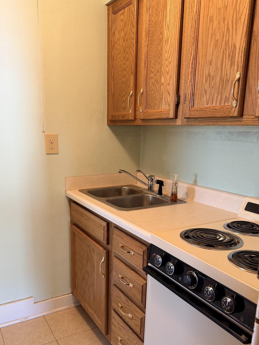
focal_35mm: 29
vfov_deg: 61.4
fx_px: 289
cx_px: 112
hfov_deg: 48.1
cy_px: 199
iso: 200
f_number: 1.78
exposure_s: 1/60
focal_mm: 6.76
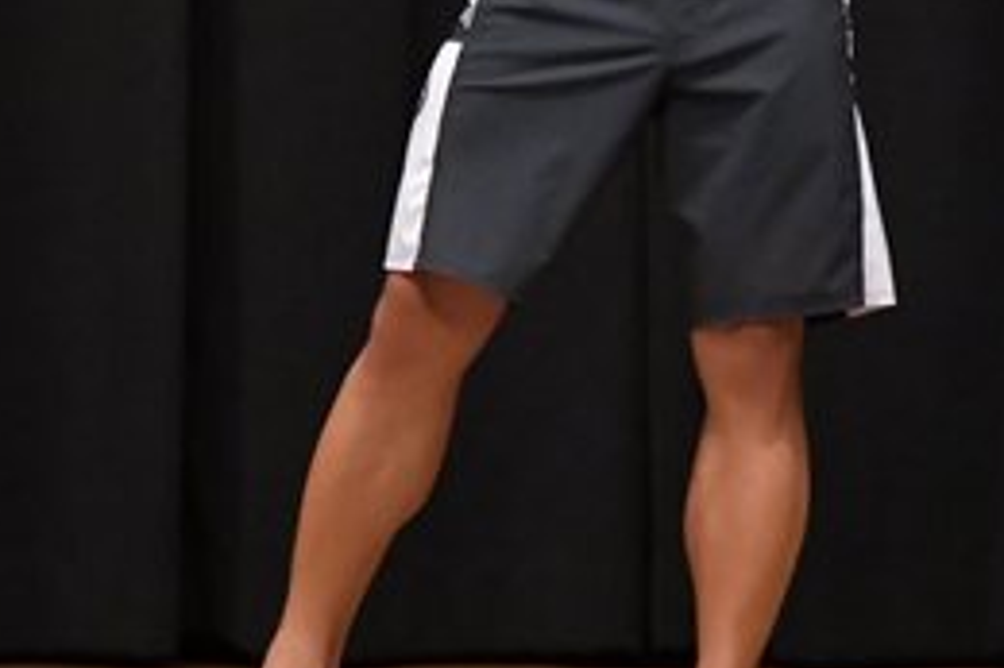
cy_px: -15
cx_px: 570
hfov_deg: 2.9
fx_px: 19927
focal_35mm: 715
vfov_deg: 1.9
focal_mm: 160
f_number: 5.6
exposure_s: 1/400
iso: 6400
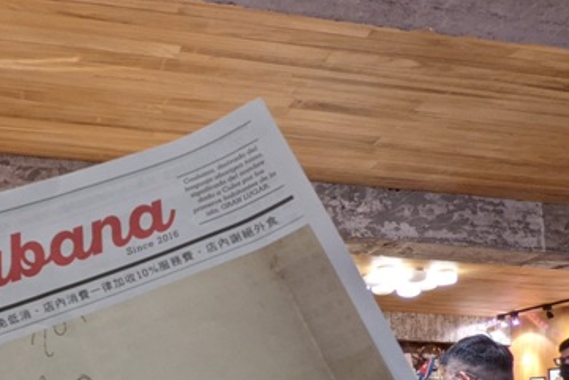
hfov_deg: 49.7
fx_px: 585
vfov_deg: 33.7
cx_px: 141
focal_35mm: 37
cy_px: 355
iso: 378
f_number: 2.2
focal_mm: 2.22
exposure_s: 1/24
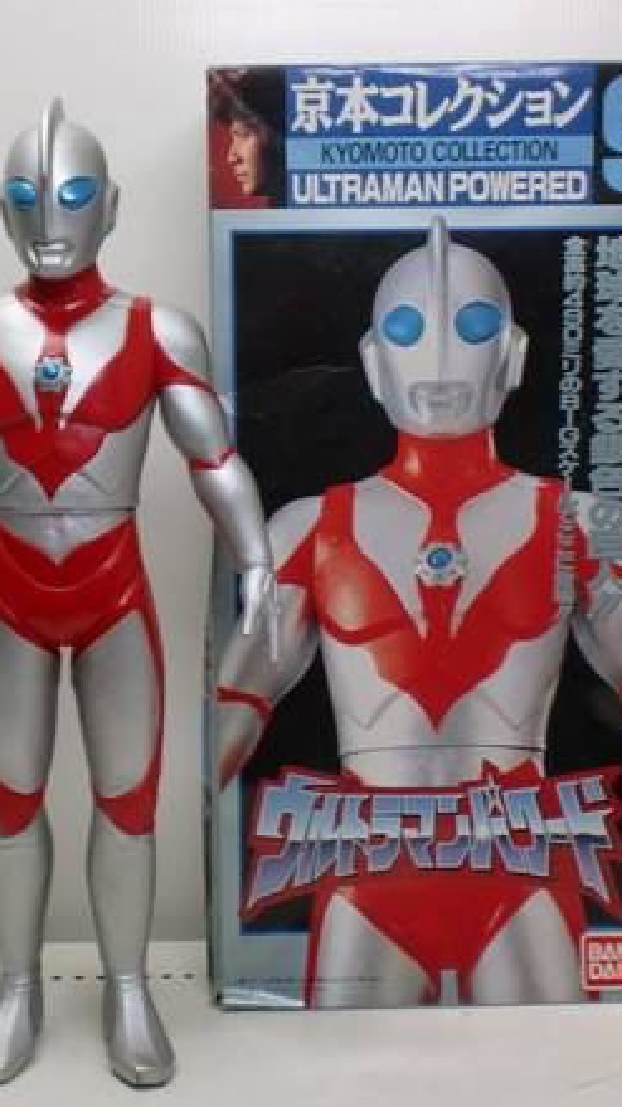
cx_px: 267
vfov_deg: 39.9
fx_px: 1527
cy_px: 556
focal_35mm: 52
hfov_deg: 23.0
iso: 64
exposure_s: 1/60
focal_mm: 6.3
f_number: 3.1
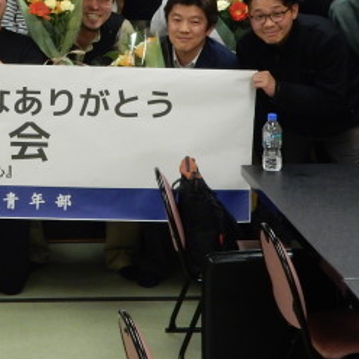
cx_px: -46
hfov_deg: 14.5
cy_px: 47
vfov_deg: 14.8
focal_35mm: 117
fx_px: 1373
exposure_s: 1/15
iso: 400
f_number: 4.5
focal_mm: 9
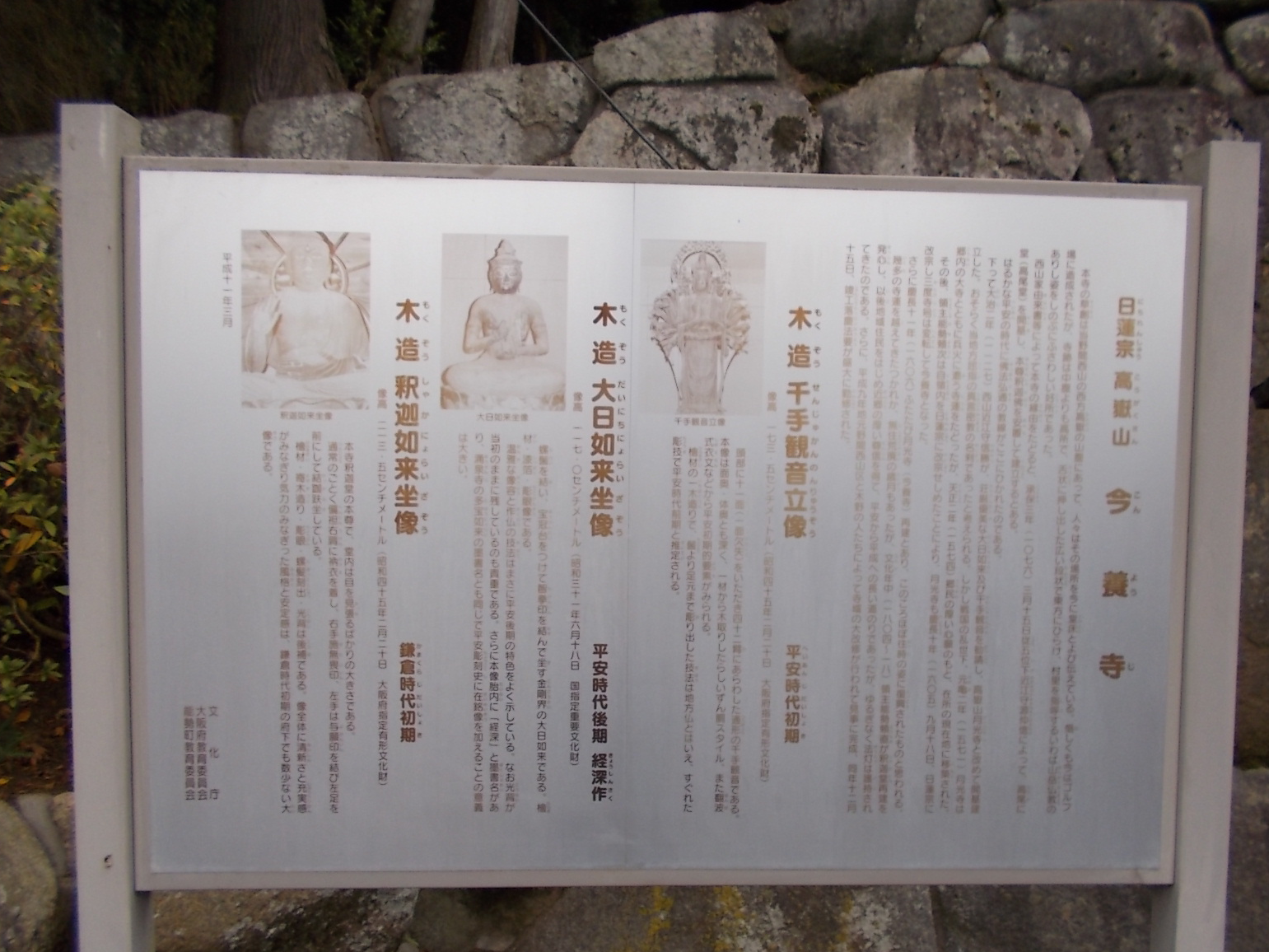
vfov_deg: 51.4
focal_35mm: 27
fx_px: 990
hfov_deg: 65.3
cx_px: 646
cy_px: 492
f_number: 3.2
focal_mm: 4.6
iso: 125
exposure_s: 1/250
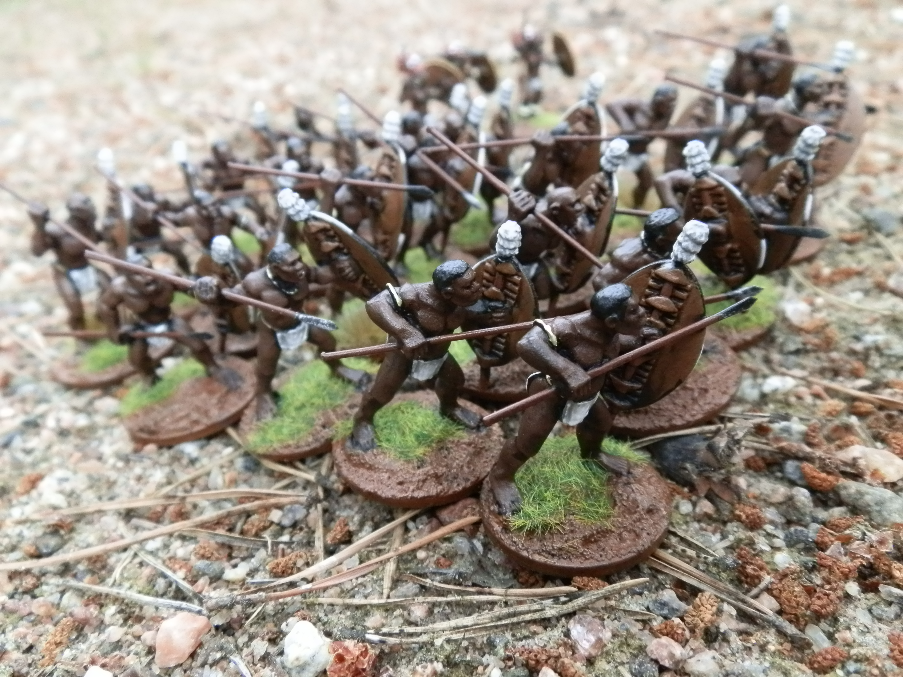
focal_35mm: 28
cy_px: 338
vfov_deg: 49.7
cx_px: 452
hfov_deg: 63.4
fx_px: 730
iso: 400
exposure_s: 1/500
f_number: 3.1
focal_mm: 5
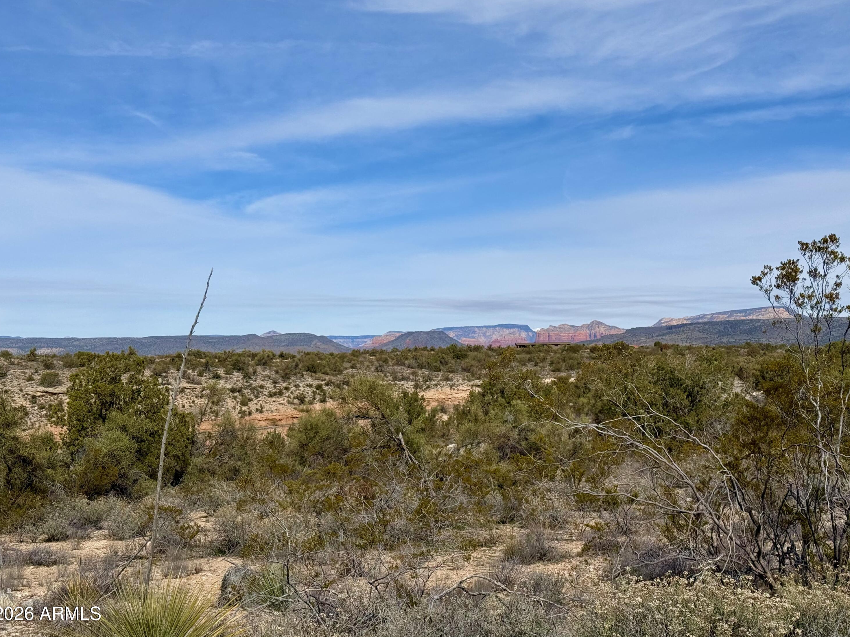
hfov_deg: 38.9
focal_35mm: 49
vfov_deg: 29.7
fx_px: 1203
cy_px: 318
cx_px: 426
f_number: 1.78
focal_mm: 6.76
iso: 64
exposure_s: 1/9901
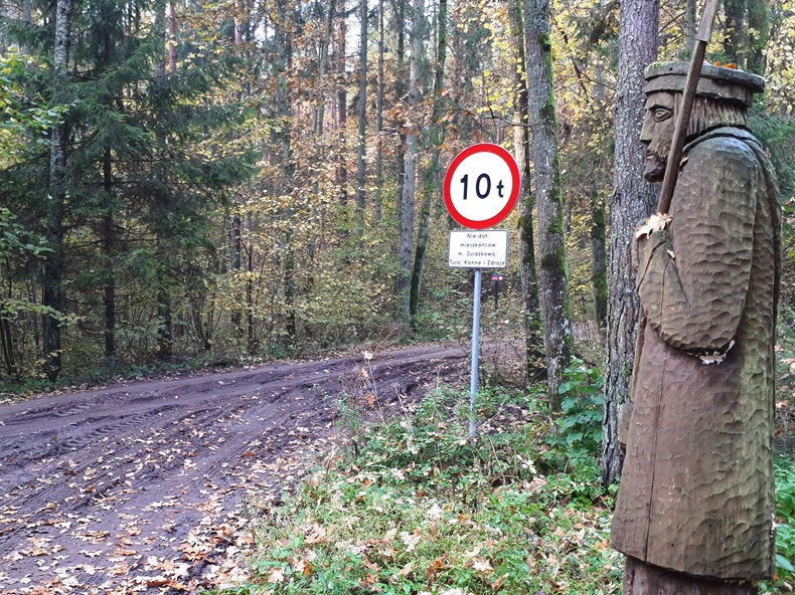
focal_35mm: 35
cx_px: 330
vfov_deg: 40.6
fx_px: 804
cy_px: 336
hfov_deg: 52.4
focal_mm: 3.6
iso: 64
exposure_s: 1/33
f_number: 1.9
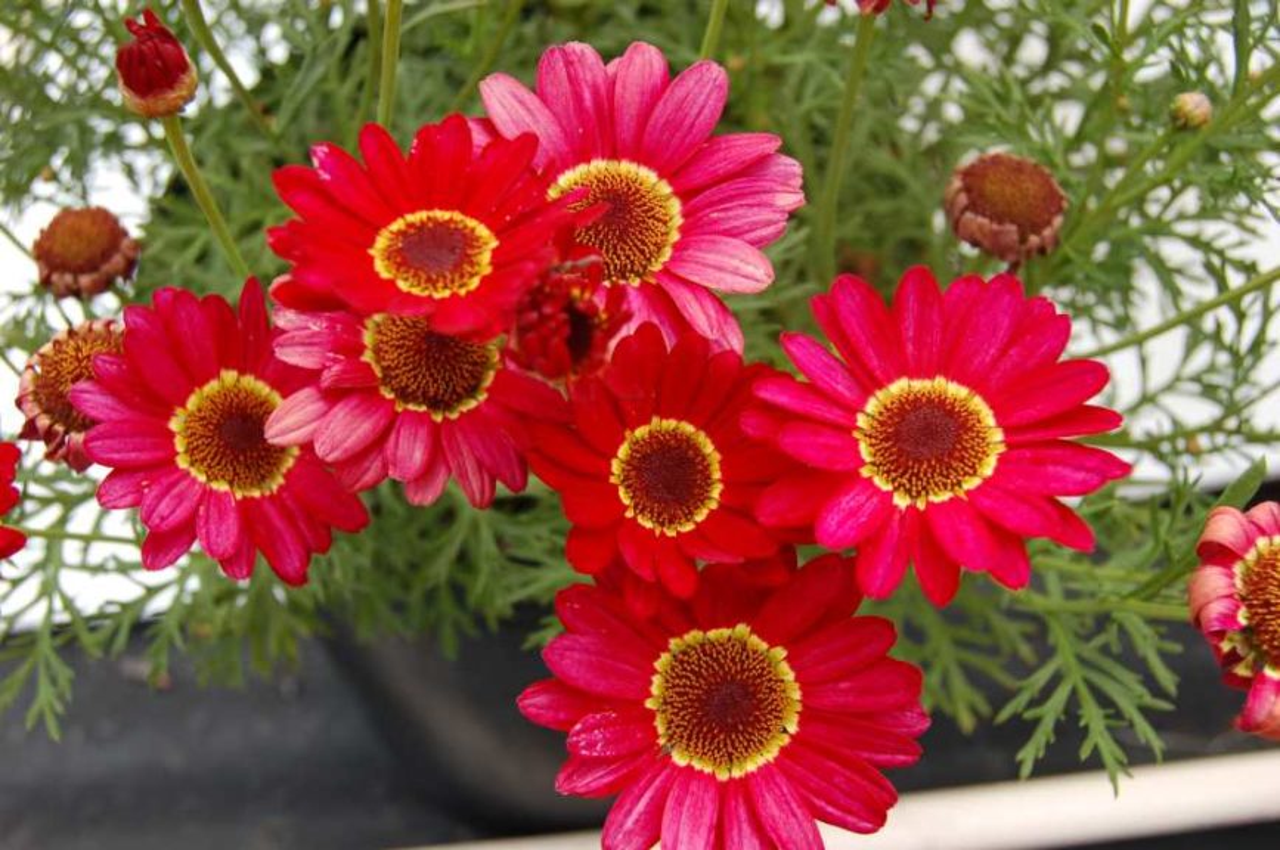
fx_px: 1492
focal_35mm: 42
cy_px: 425
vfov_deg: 31.8
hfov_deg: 46.4
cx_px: 640
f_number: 5.6
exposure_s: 1/200
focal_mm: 28
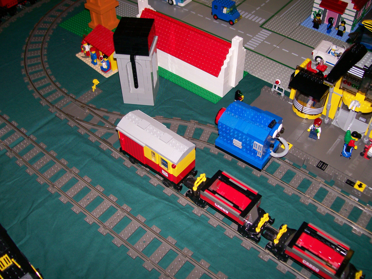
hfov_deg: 51.4
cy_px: 140
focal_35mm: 36
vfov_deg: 39.7
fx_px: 387
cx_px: 186
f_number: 2.7
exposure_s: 1/64
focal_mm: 6
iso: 80
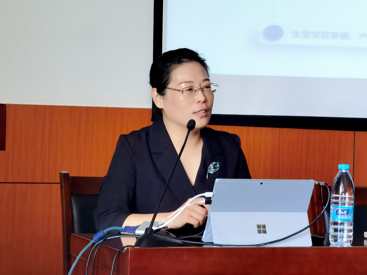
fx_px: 1431
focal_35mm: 135
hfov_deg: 14.6
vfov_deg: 11.0
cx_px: 184
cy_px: 138
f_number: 3.4
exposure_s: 1/50
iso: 200
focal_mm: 14.46
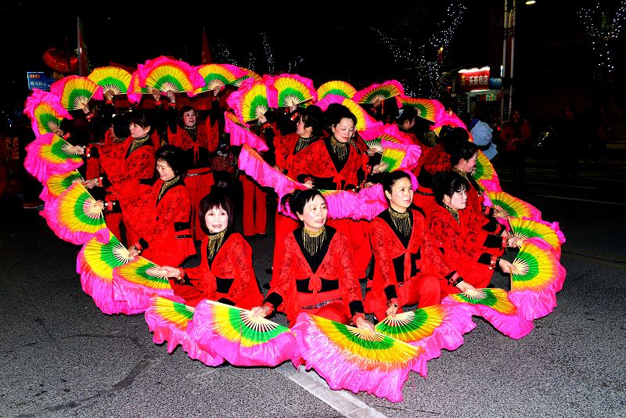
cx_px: 313
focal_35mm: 32
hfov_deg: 58.7
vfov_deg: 41.1
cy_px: 209
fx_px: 557
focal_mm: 32
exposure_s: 1/30
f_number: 10
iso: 1600
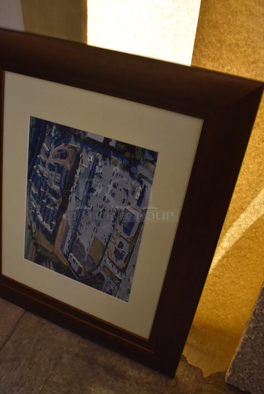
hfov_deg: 37.9
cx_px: 116
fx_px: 384
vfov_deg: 54.4
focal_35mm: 35
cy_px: 193
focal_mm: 18
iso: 450
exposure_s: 1/250
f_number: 3.5
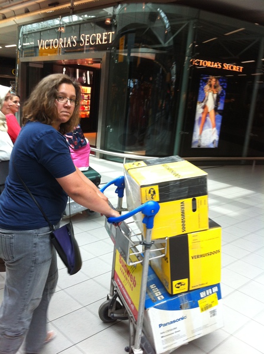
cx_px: 132
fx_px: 357
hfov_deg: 40.6
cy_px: 177
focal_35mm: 35
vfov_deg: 52.7
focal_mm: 3.85
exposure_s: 1/60
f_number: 2.8
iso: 100
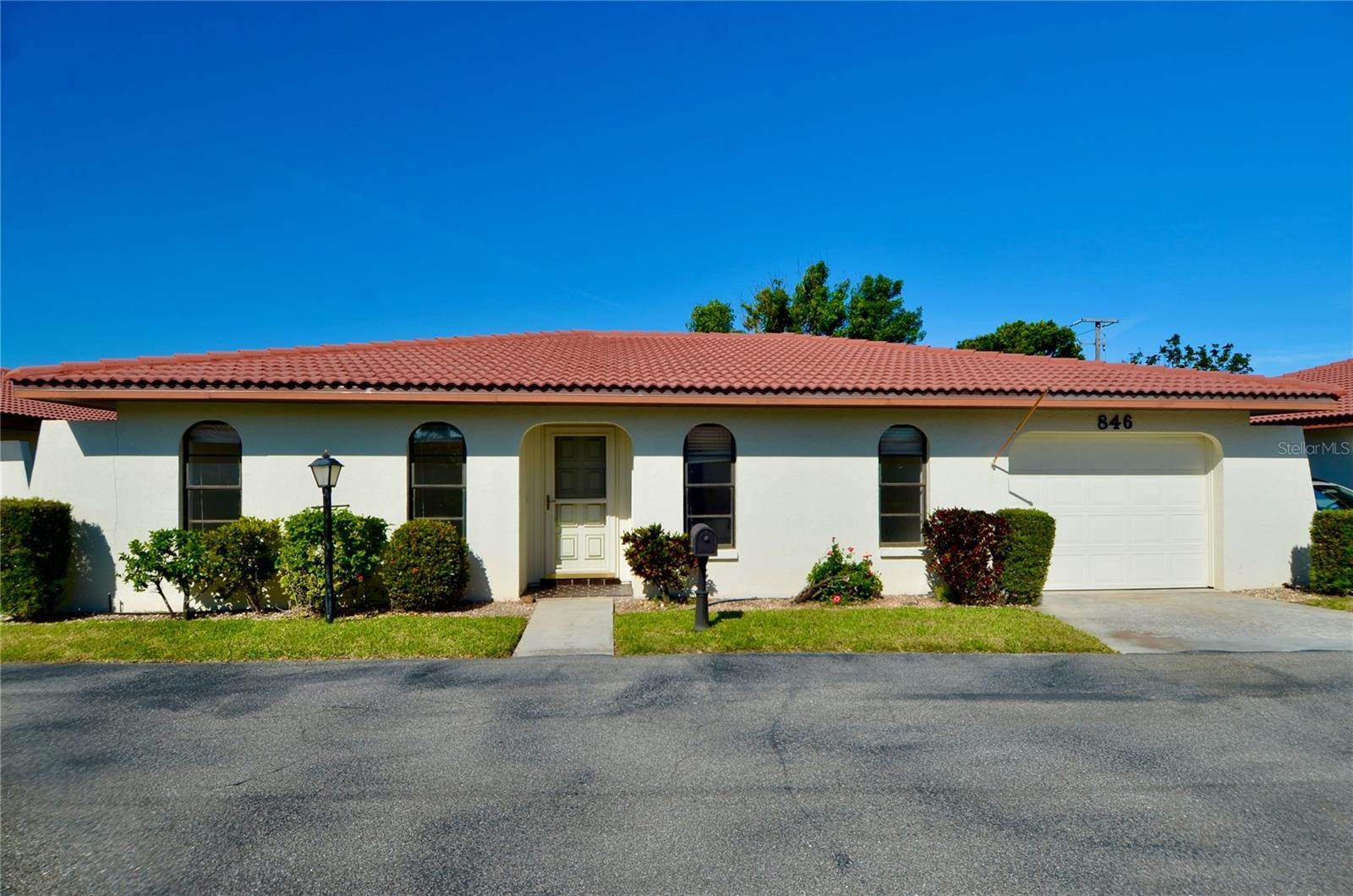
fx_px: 1350
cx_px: 676
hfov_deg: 53.2
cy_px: 448
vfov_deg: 36.7
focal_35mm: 36
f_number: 8
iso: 100
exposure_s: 1/250
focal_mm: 24
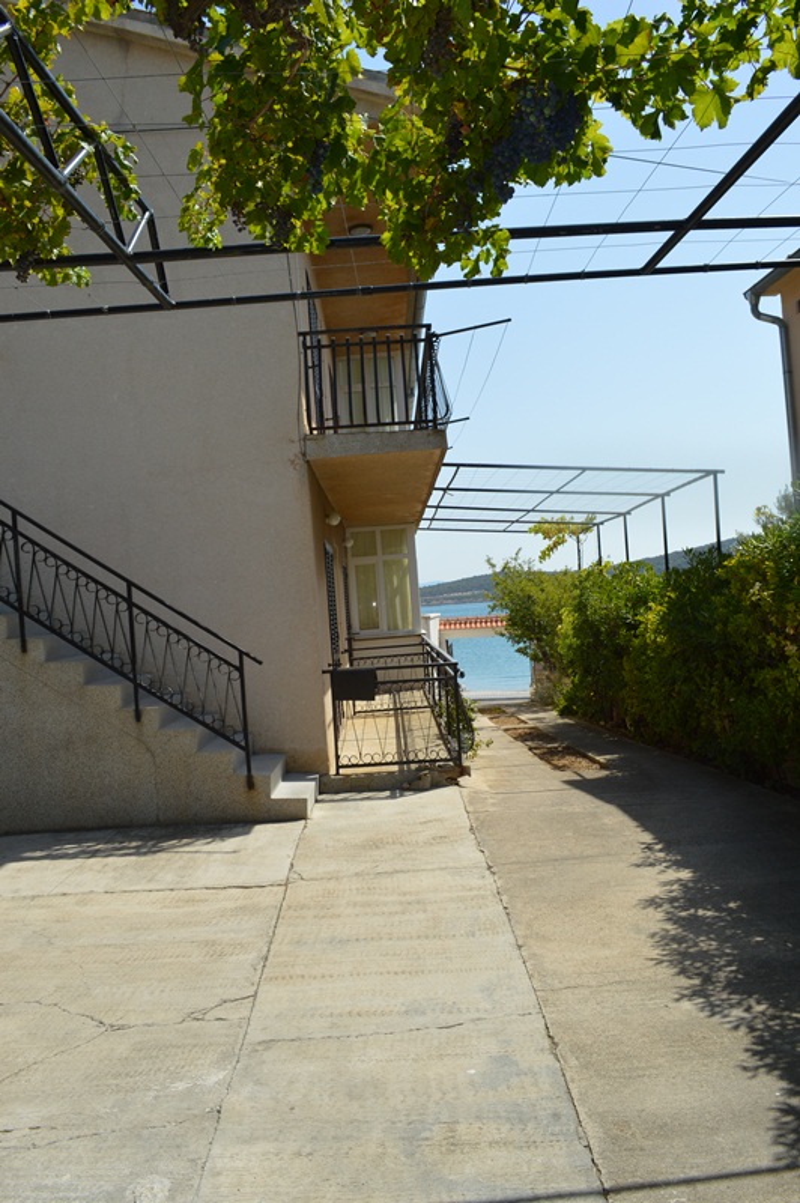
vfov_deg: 67.4
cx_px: 400
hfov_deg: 47.9
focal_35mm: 27
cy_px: 602
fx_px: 901
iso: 100
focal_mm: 18
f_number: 9
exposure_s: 1/200
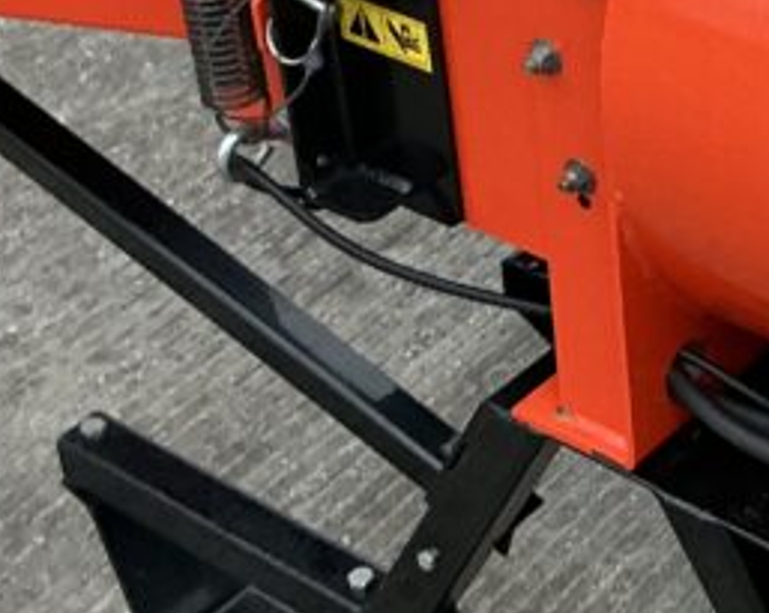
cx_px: 963
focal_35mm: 109
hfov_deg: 16.8
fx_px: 2478
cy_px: 39
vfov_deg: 14.0
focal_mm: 3
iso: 100
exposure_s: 1/60
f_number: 1.8
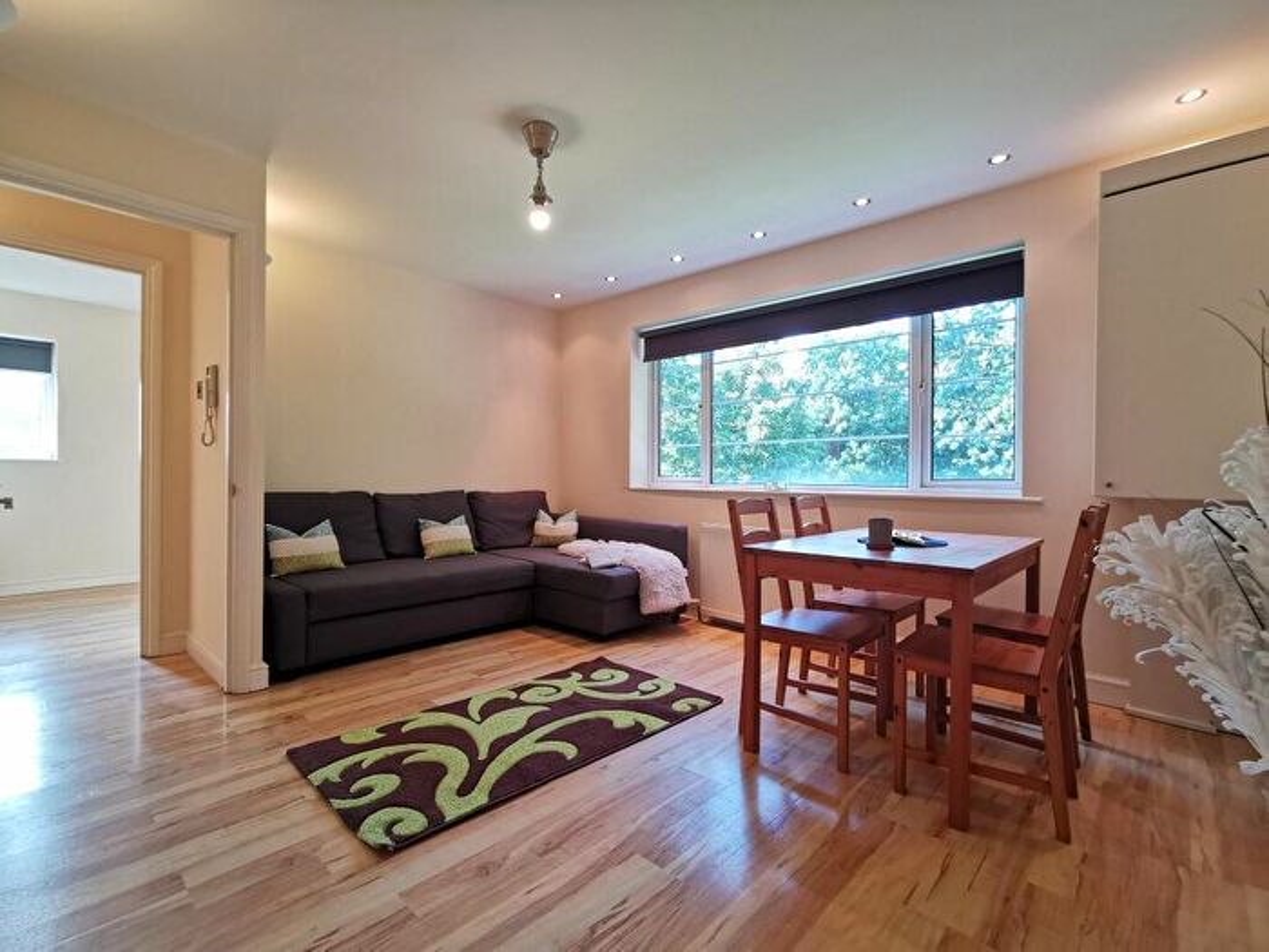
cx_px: 634
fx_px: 587
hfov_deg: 94.5
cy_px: 476
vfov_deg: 78.1
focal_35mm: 16
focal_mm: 2.35
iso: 250
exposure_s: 1/50
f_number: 2.2
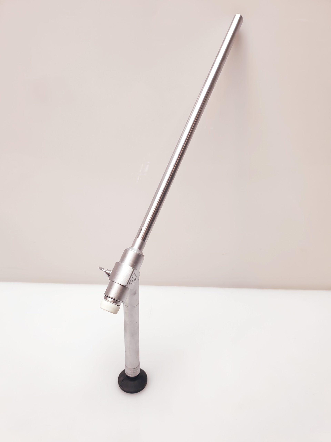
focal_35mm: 26
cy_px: 221
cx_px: 166
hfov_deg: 53.1
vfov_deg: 67.3
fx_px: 331
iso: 50
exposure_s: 1/50
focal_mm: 4.3
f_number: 2.4
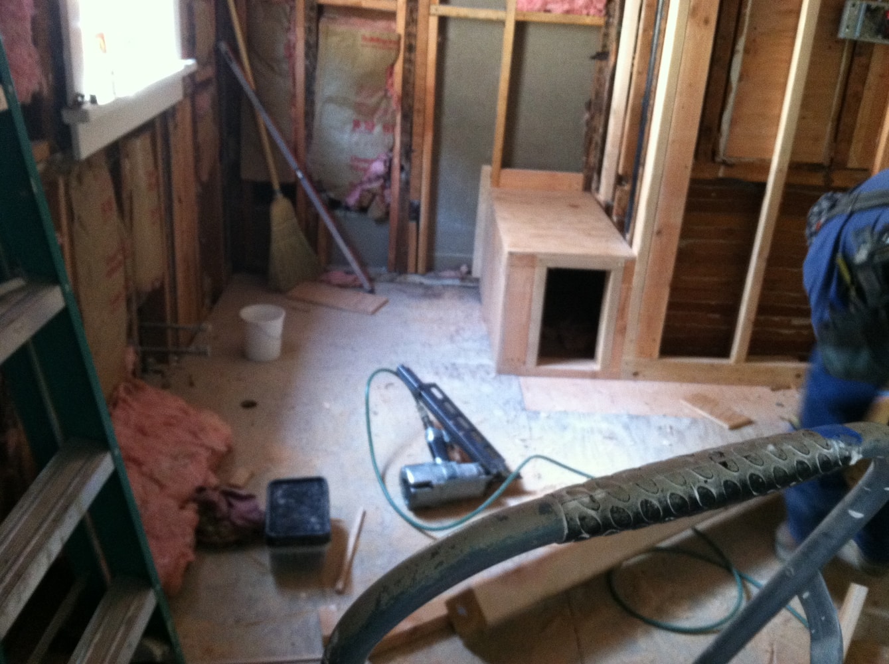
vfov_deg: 40.6
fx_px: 897
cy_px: 332
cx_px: 444
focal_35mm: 35
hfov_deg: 52.7
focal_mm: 3.85
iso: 400
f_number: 2.8
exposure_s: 1/15
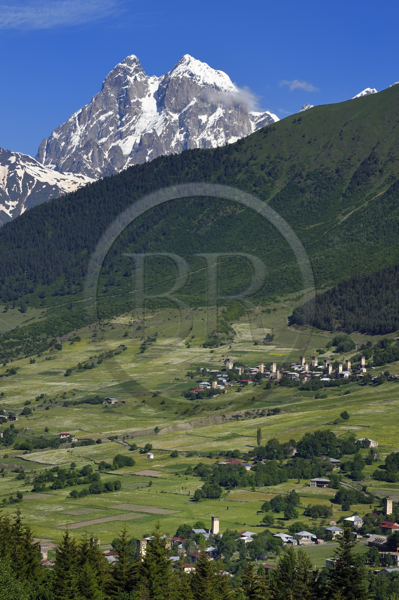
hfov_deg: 11.4
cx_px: 200
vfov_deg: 17.1
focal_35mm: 120
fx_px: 1997
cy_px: 300
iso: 200
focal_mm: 120
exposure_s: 1/250
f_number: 14
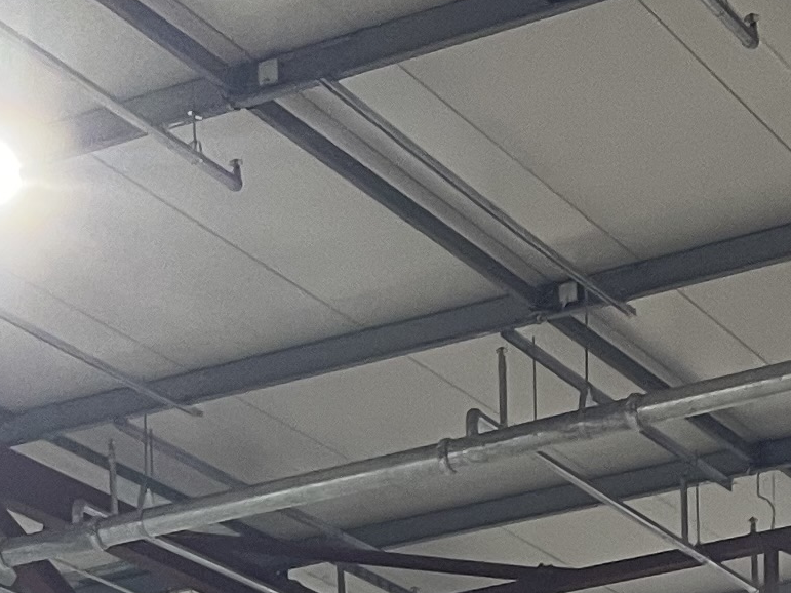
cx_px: 175
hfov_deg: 14.4
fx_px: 3107
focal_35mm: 136
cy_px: 1530
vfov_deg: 9.4
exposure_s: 1/50
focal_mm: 4.2
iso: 64
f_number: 1.6
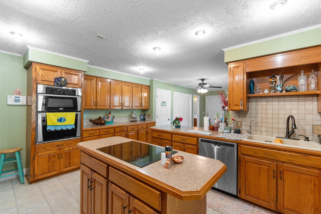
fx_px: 134
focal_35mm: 15
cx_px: 160
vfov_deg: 77.3
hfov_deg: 100.4
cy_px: 107
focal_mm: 10
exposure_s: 1/6
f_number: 4.5
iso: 100
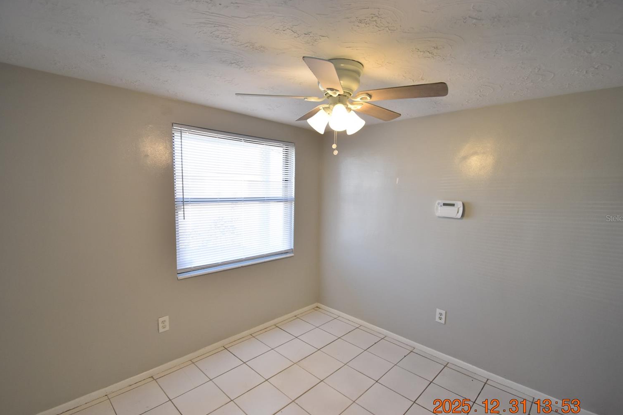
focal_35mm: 16
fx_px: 277
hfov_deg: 96.8
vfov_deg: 73.7
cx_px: 311
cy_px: 218
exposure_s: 1/180
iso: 800
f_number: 3.5
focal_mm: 10
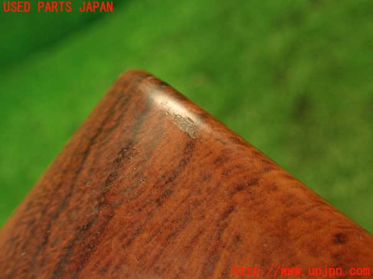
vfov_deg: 44.2
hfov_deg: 56.8
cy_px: 140
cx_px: 186
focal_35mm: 32
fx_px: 345
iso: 400
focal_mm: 5.79
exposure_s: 1/30
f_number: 2.4
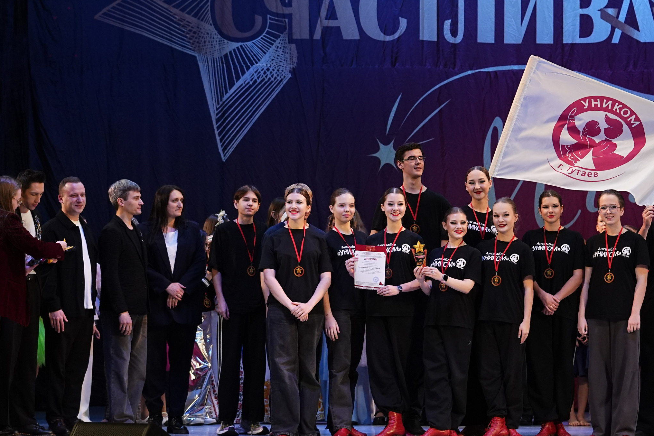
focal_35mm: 189
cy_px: 186
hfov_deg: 10.9
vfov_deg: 7.3
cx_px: 333
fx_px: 3433
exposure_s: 1/400
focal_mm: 100
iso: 1600
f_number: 2.8
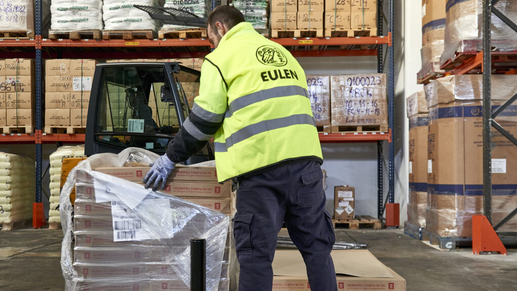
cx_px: 247
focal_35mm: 48
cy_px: 161
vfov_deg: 24.9
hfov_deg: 42.9
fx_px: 658
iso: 1000
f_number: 4
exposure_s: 1/200
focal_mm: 40
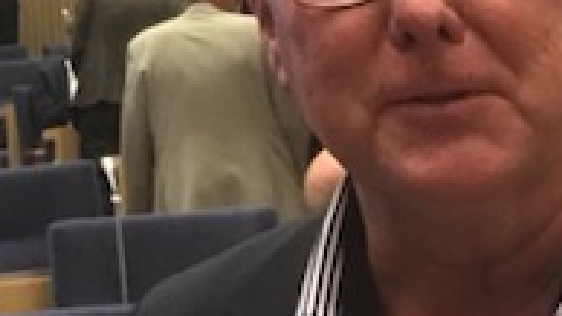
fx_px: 1713
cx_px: 58
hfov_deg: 18.3
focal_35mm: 115
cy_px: -374
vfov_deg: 9.6
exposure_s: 1/33
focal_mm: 2.87
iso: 100
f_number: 2.2
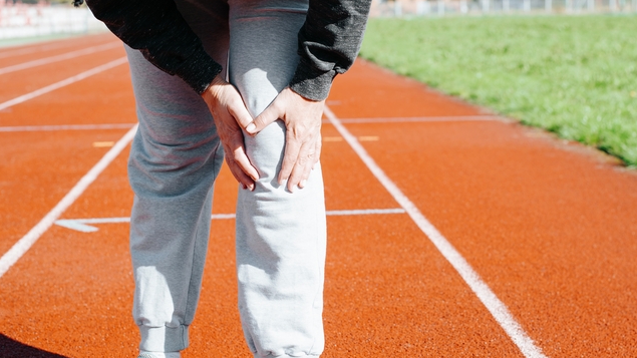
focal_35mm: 66
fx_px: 1115
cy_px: 211
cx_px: 400
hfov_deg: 31.7
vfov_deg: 18.2
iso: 100
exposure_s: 1/250
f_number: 4.5
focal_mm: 50
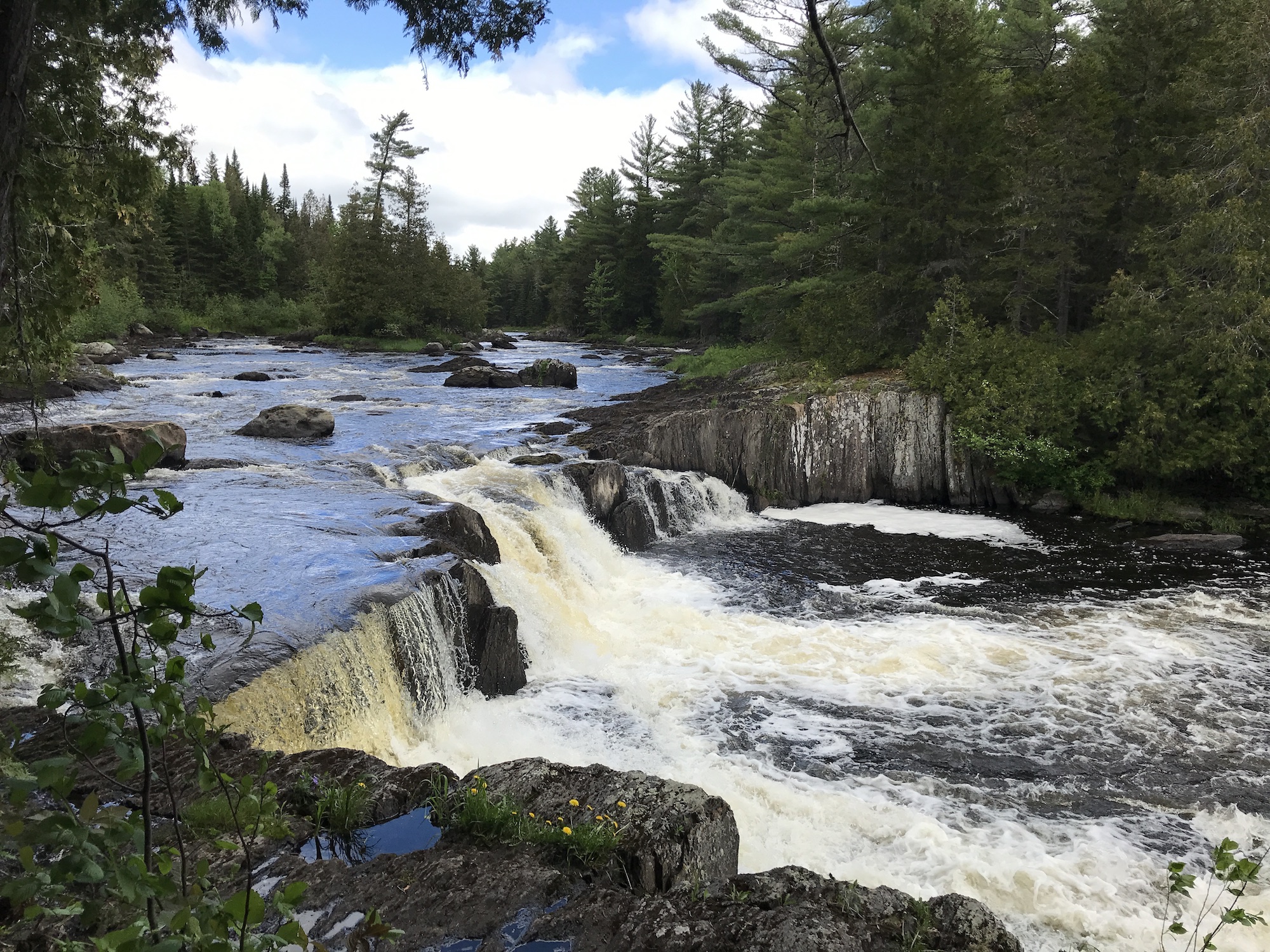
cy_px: 476
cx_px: 635
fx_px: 1027
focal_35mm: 28
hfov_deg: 63.4
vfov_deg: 49.7
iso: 20
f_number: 1.8
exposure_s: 1/1389
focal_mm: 3.99
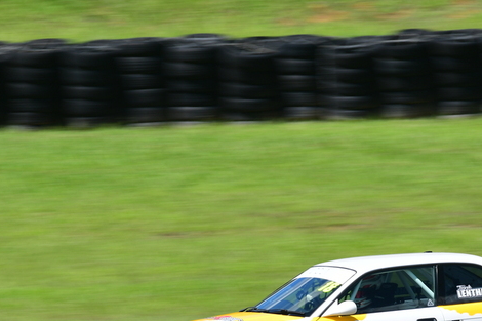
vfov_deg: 1.4
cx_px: 315
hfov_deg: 2.1
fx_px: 12982
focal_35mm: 970
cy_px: 211
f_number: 11
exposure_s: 1/125
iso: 100
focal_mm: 380
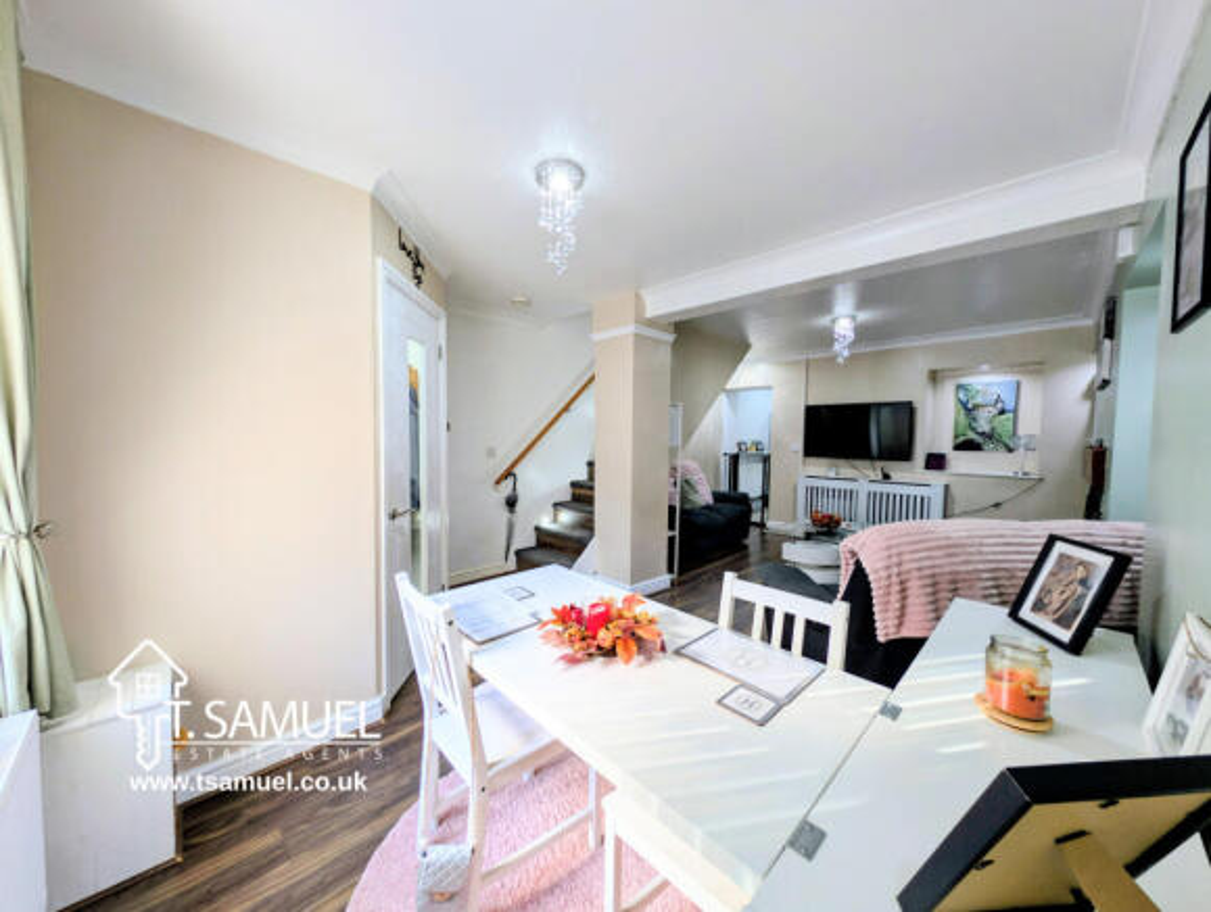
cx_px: 606
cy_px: 456
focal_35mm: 12
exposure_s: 1/19.6
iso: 36
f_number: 1.95
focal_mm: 2.23
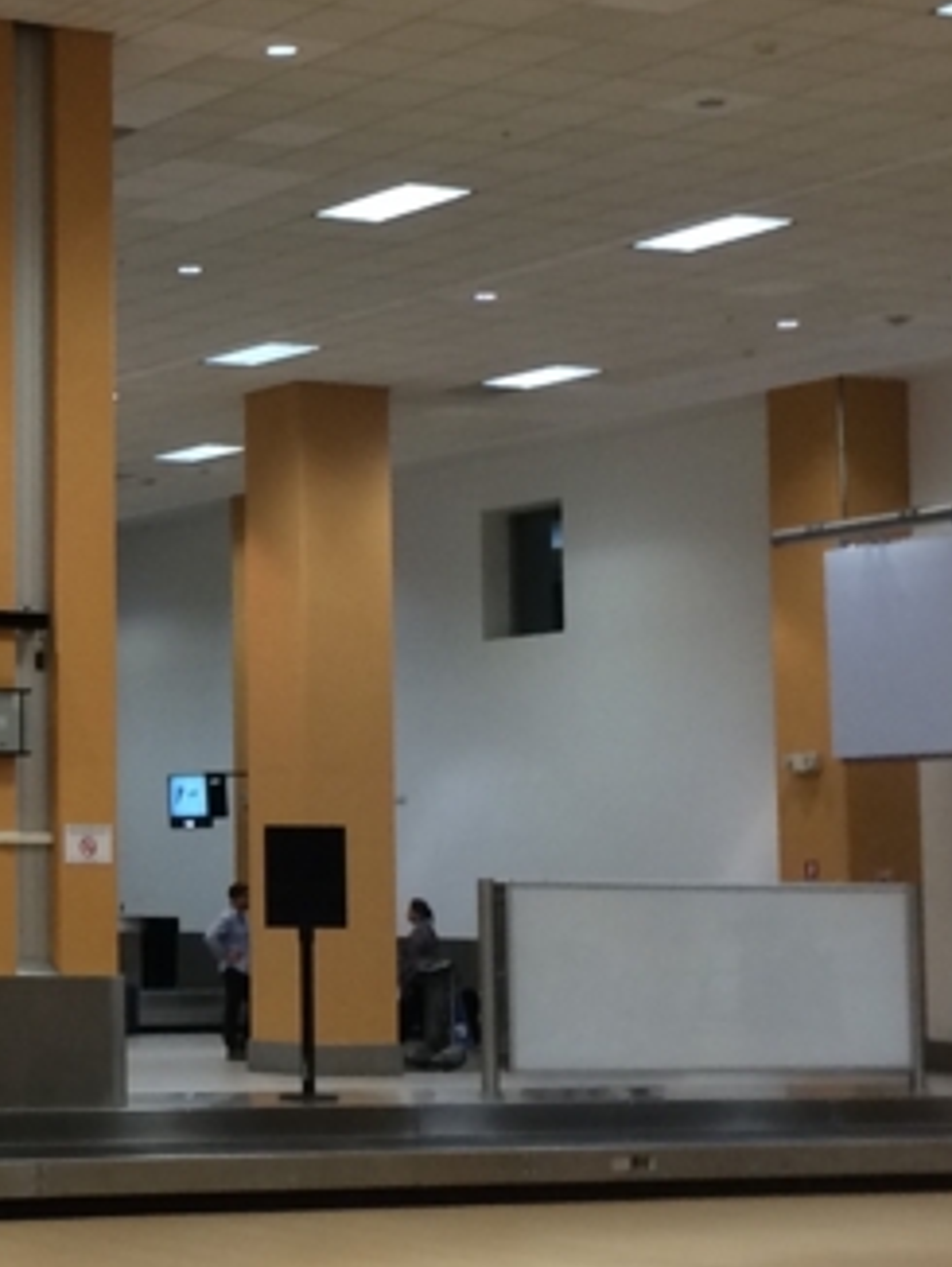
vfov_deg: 21.5
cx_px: -233
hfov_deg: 15.6
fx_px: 3333
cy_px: 552
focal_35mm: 91
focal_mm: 4.15
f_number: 2.2
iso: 100
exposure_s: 1/30
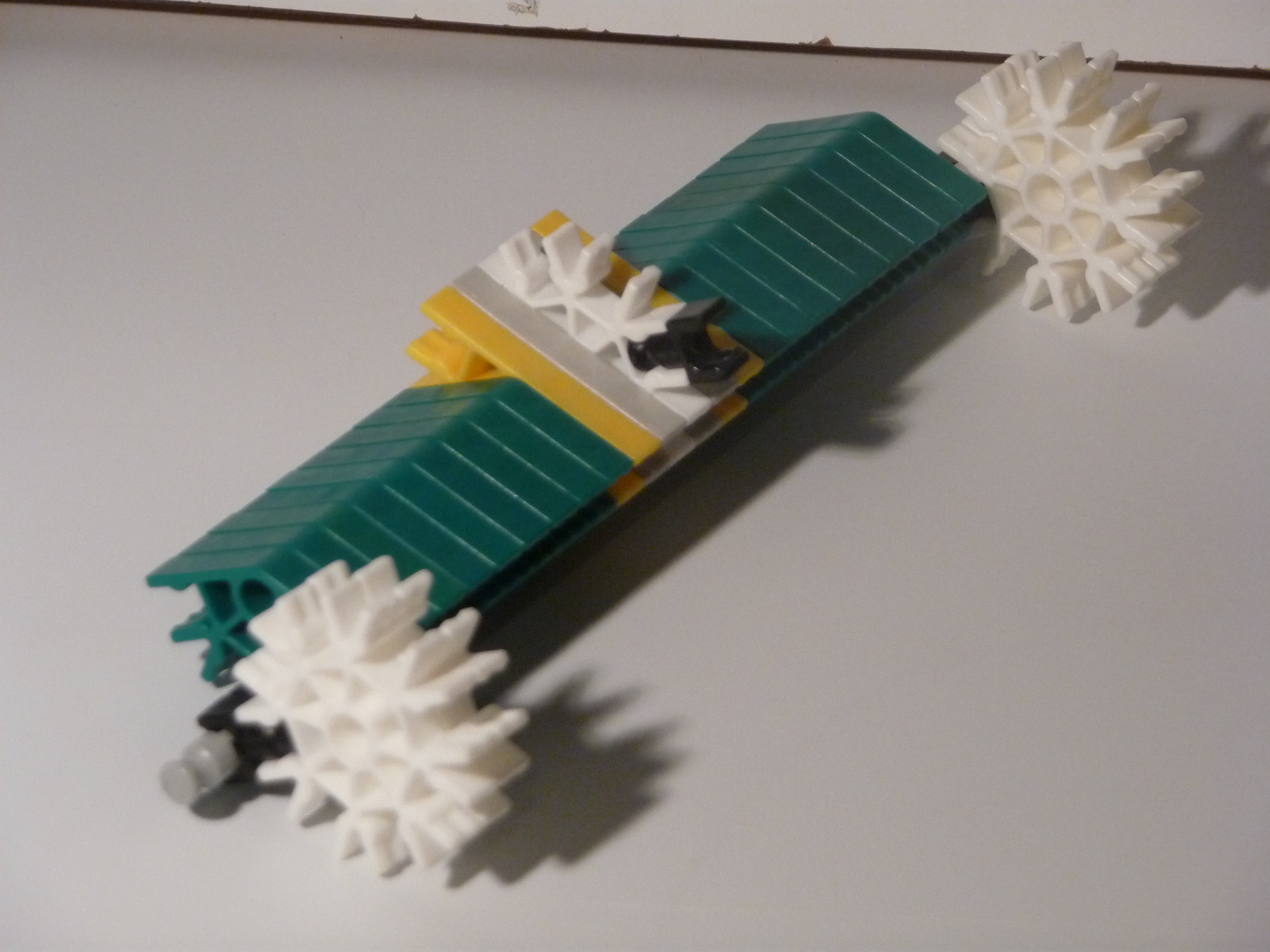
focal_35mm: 158
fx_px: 5797
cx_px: 635
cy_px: 476
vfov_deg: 9.4
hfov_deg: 12.5
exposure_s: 1/30
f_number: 4.8
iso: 400
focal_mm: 27.1
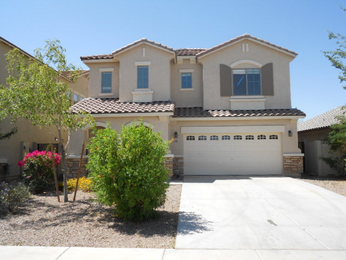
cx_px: 173
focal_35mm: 29
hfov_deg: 61.6
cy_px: 130
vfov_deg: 48.3
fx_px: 290
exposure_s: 1/640
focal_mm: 5.1
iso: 80
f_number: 3.4
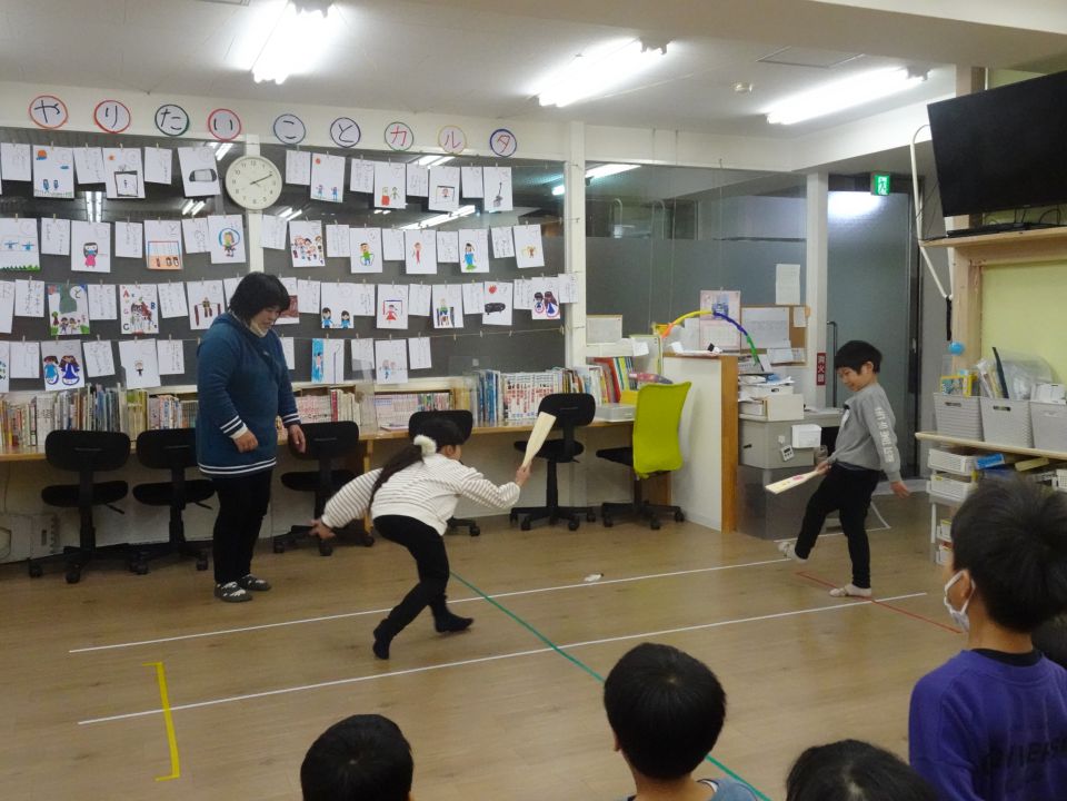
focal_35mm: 31
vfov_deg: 45.4
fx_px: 956
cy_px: 400
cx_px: 534
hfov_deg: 58.4
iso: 1250
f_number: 4
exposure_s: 1/250
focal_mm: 5.26
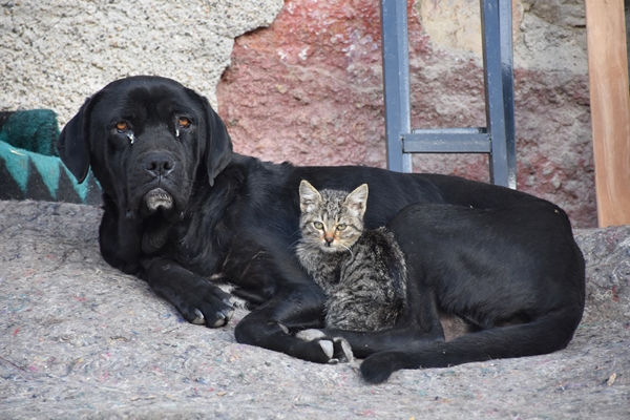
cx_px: 315
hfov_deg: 9.8
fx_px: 3675
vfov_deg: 6.5
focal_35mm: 210
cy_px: 210
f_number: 5.6
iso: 1000
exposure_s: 1/250
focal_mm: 140
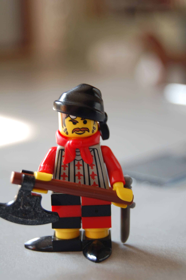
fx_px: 641
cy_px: 140
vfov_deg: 24.6
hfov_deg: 16.5
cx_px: 93
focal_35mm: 82
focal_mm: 55
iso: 400
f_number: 5.6
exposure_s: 1/60
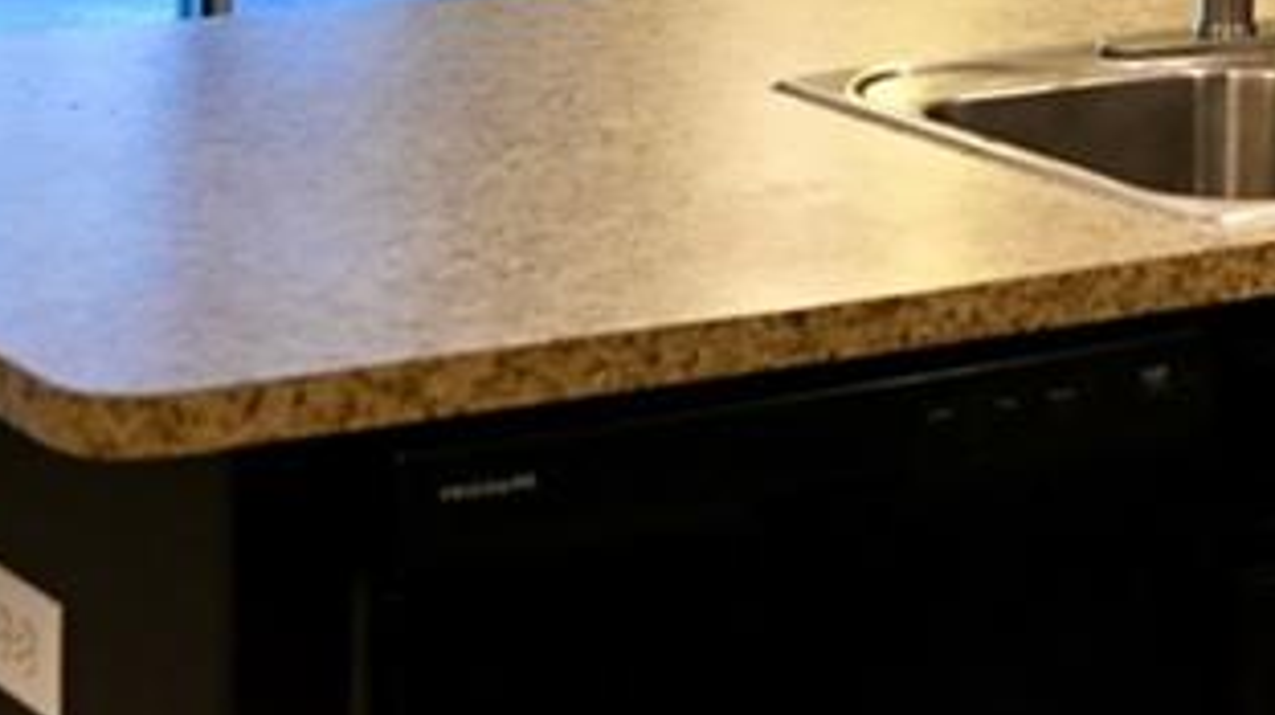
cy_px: -523
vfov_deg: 9.0
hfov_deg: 16.6
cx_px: 764
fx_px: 4358
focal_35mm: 129
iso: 560
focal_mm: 24
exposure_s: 1/125
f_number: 2.8
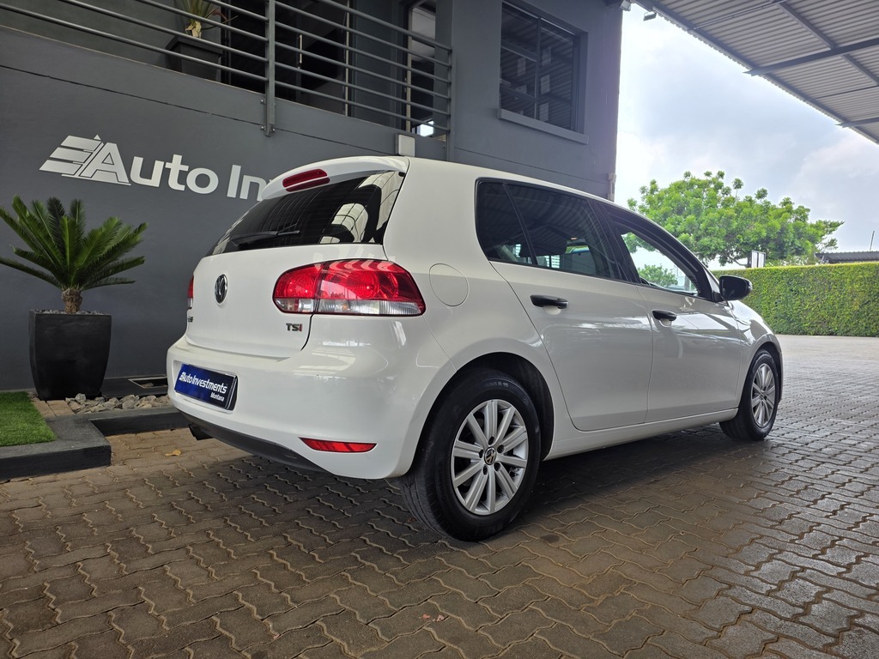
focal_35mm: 23
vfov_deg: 58.9
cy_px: 330
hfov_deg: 73.9
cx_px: 440
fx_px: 584
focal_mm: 6.25
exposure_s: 1/359
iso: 40
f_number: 1.7
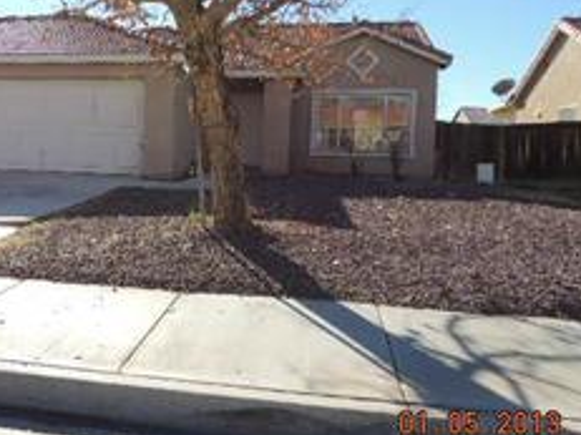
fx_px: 604
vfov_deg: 39.4
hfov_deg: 50.2
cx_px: 181
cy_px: 171
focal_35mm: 36
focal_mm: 4.3
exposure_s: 1/1000
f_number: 3
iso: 100
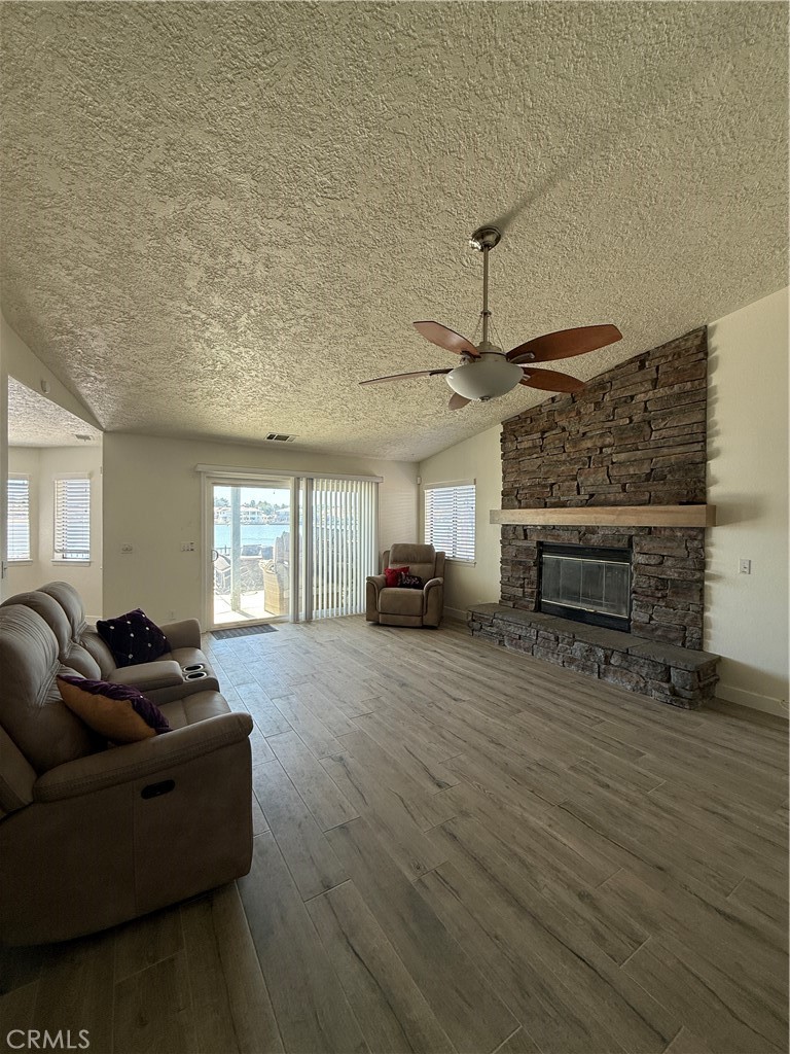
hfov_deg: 85.7
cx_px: 395
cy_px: 527
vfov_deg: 102.1
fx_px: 426
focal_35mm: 14
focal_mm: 2.22
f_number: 2.2
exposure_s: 1/108
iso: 64
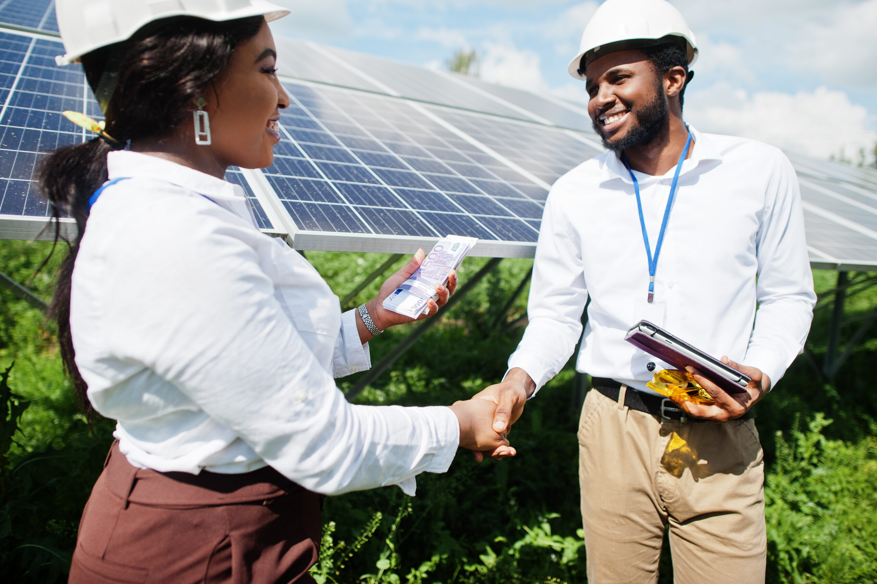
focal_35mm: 24
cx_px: 438
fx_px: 584
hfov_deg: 73.8
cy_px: 292
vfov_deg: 53.1
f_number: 2.5
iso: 200
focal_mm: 24
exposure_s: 1/8000
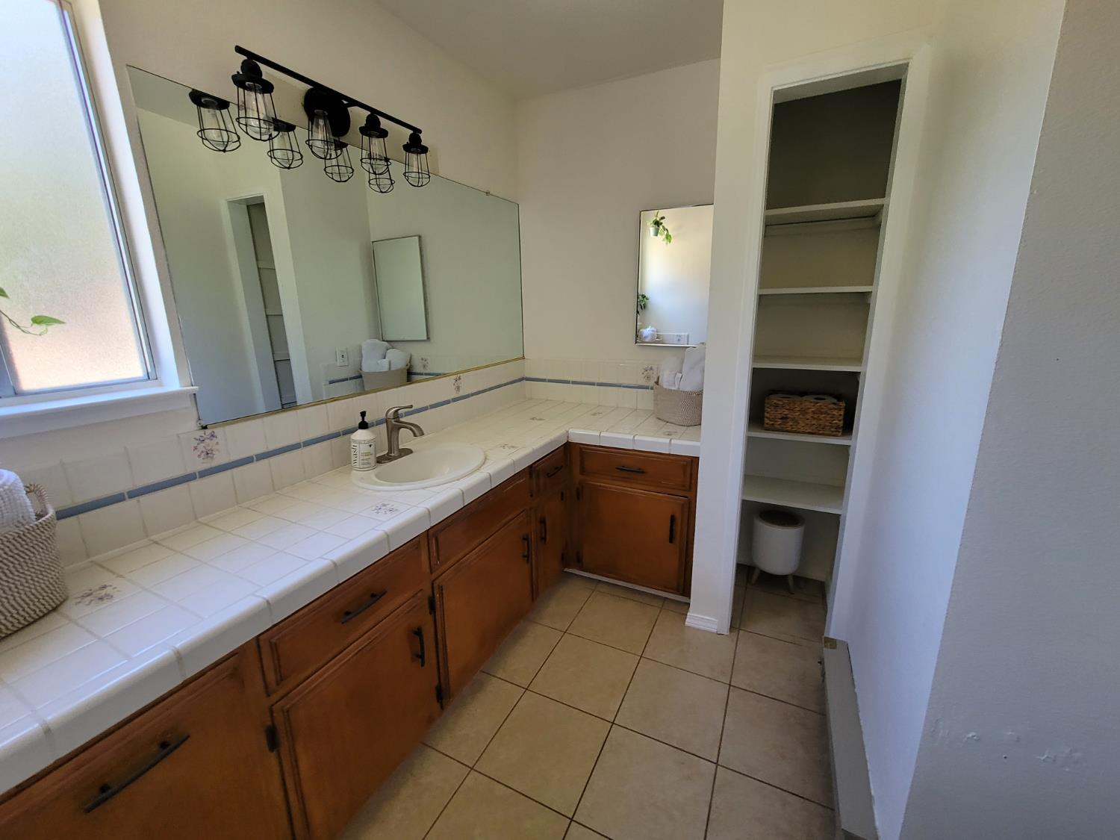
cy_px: 420
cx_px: 560
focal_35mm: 13
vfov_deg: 89.9
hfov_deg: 106.2
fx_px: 421
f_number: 2.2
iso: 200
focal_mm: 2.2
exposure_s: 1/60
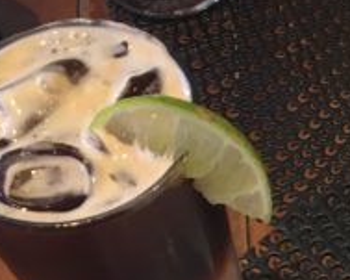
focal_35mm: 93
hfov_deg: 19.7
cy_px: 407
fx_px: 963
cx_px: 383
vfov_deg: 15.4
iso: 64
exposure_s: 1/30
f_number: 2.2
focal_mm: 4.15
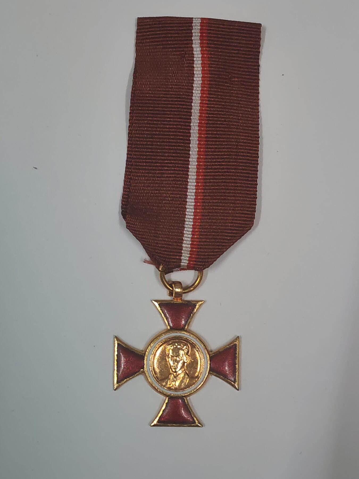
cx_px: 180
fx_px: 940
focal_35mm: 68
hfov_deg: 21.6
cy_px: 240
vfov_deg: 28.6
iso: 500
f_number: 1.95
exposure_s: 1/50
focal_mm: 5.52
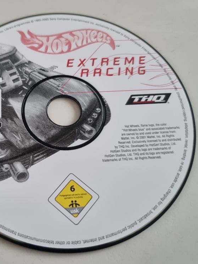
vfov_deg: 52.6
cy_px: 133
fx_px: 267
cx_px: 49
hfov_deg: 39.6
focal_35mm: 35
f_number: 1.8
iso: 800
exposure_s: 1/50
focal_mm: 5.4
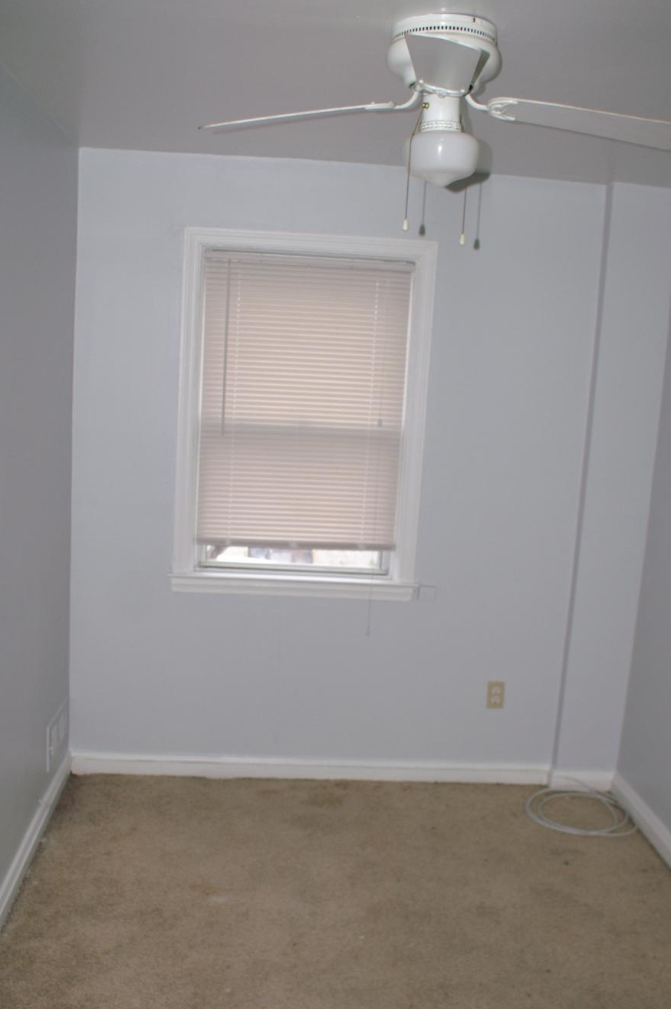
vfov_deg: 54.3
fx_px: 980
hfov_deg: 37.8
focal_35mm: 35
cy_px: 566
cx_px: 341
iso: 400
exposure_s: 1/60
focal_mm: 20
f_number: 4
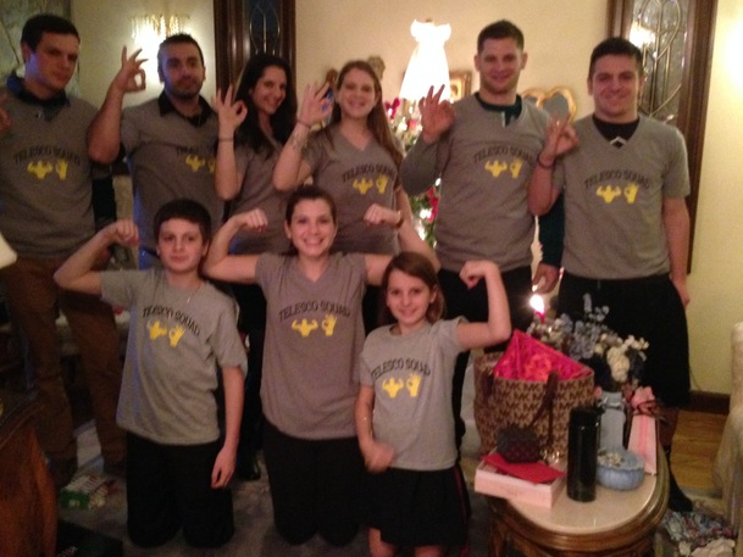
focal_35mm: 39
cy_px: 267
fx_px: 837
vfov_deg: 36.8
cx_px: 343
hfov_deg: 47.8
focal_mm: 4.12
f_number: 2.4
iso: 640
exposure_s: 1/15
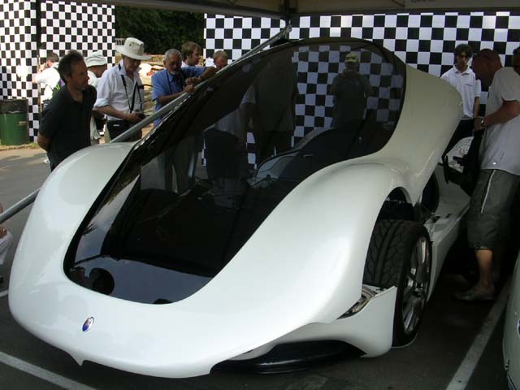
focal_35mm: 38
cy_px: 195
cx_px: 260
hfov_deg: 49.0
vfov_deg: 37.7
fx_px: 571
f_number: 5.6
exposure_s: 1/143
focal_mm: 5.8
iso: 50
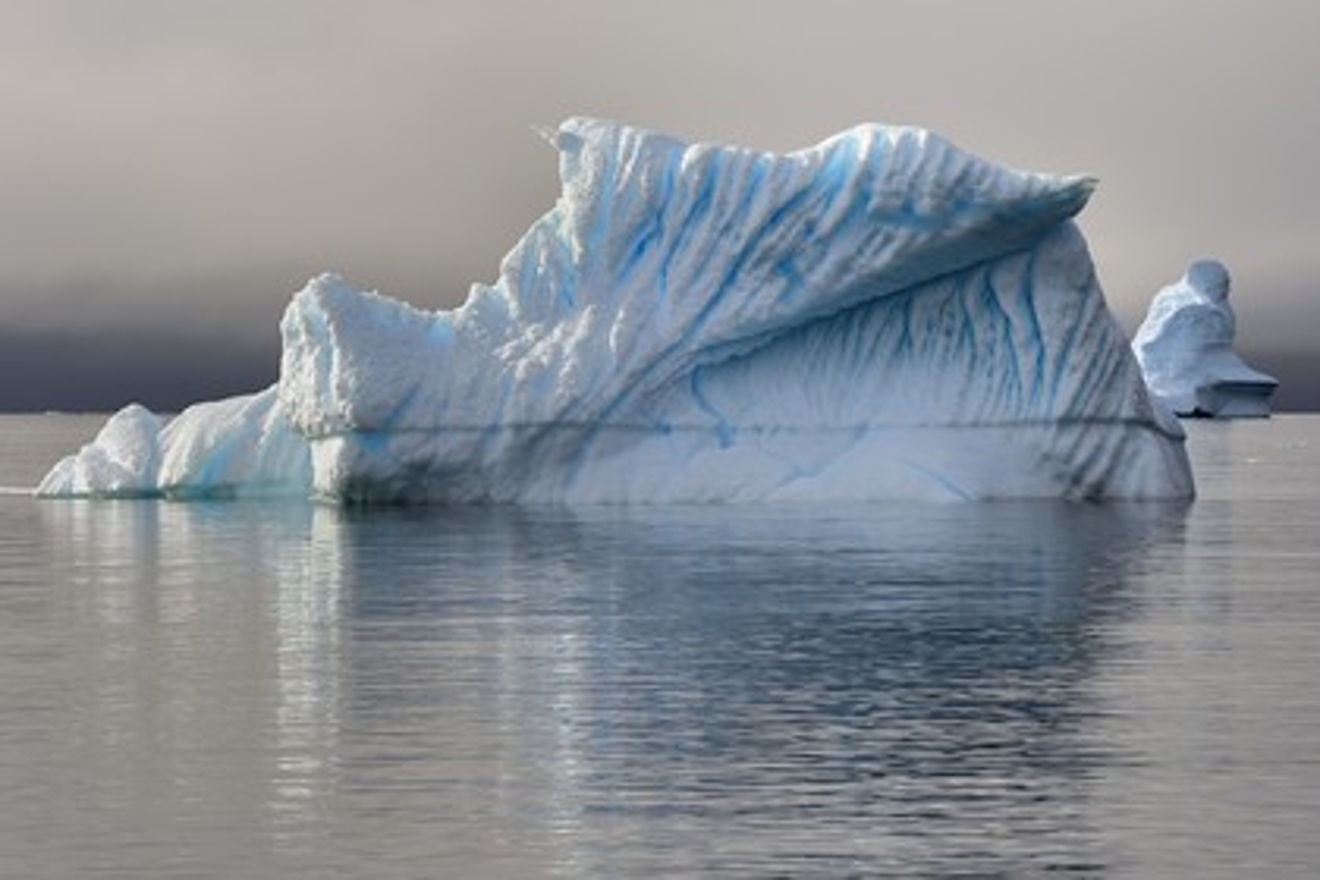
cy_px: 440
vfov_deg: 6.9
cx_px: 660
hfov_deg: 10.3
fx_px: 7333
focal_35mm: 200
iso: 200
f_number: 16
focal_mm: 200
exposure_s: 1/320
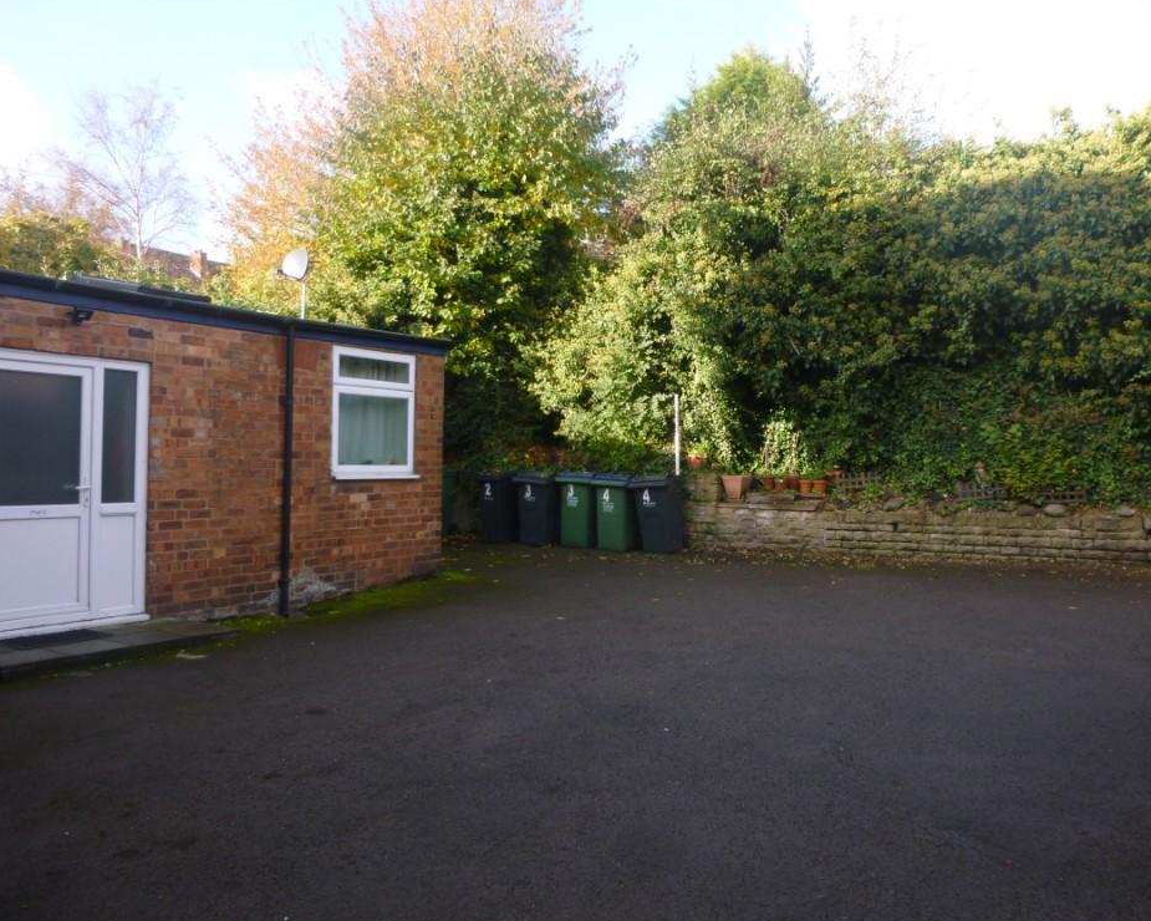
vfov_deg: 53.2
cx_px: 595
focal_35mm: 27
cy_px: 451
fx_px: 920
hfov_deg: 64.1
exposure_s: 1/125
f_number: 3.1
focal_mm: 4.5
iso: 100
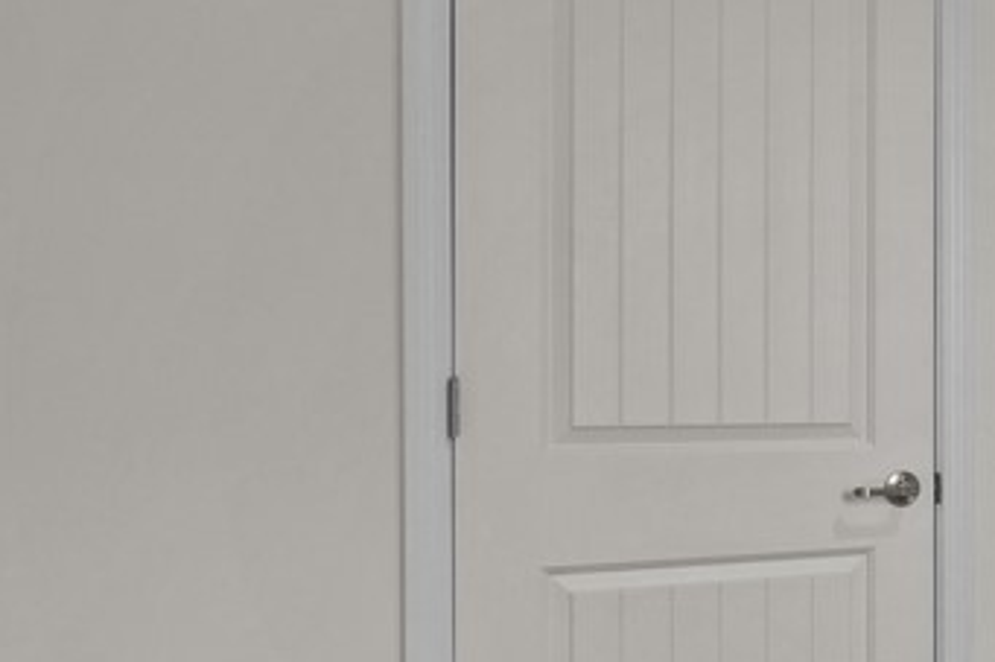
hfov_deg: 29.4
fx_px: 1409
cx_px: 1363
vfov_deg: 26.4
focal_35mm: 51
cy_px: 395
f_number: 8
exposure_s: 1/3
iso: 400
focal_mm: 16
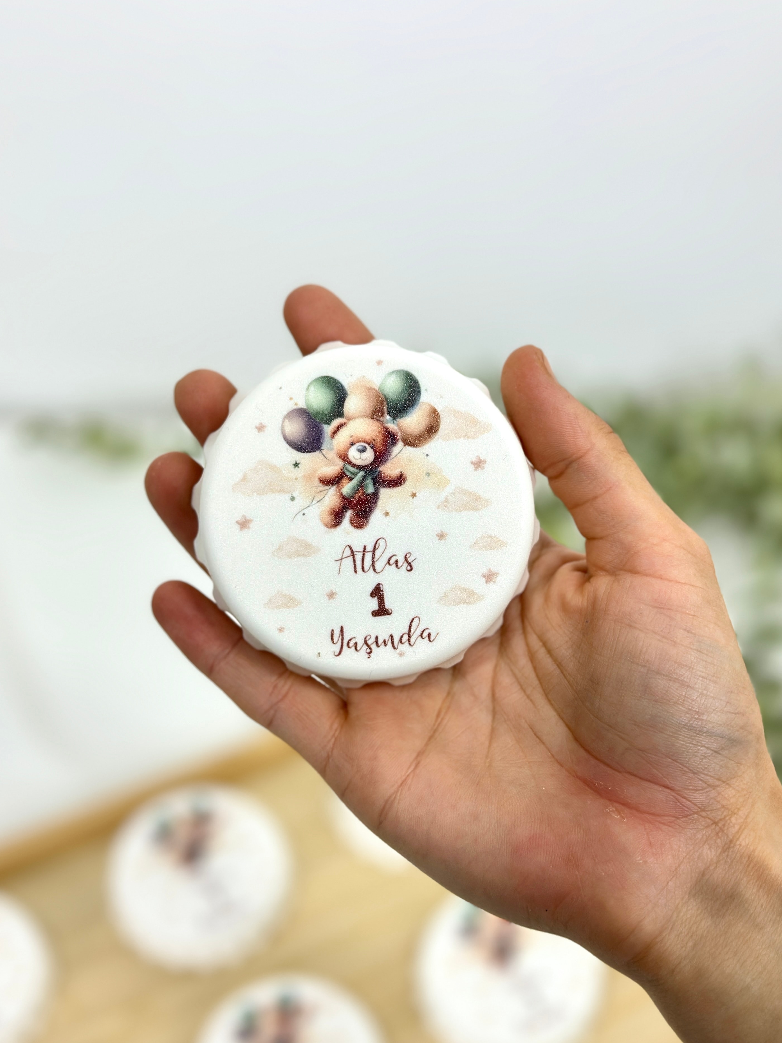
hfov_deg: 28.0
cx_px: 400
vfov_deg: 36.8
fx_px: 1566
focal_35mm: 52
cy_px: 552
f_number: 1.78
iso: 100
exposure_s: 1/100
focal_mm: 6.86
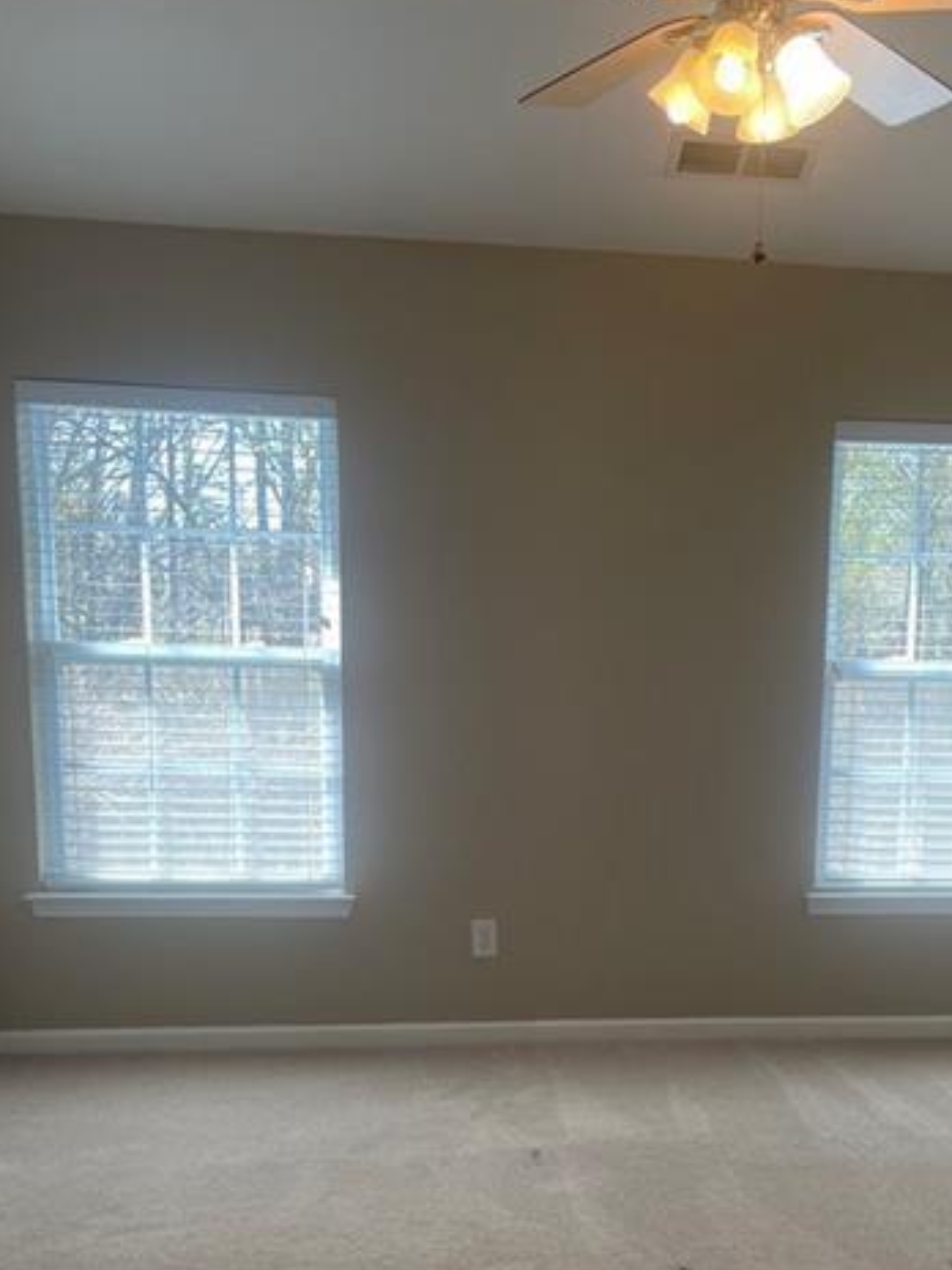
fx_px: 1577
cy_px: 925
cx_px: 689
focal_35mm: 43
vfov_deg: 42.7
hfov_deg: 33.1
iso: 50
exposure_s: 1/120
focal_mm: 5.1
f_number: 1.6
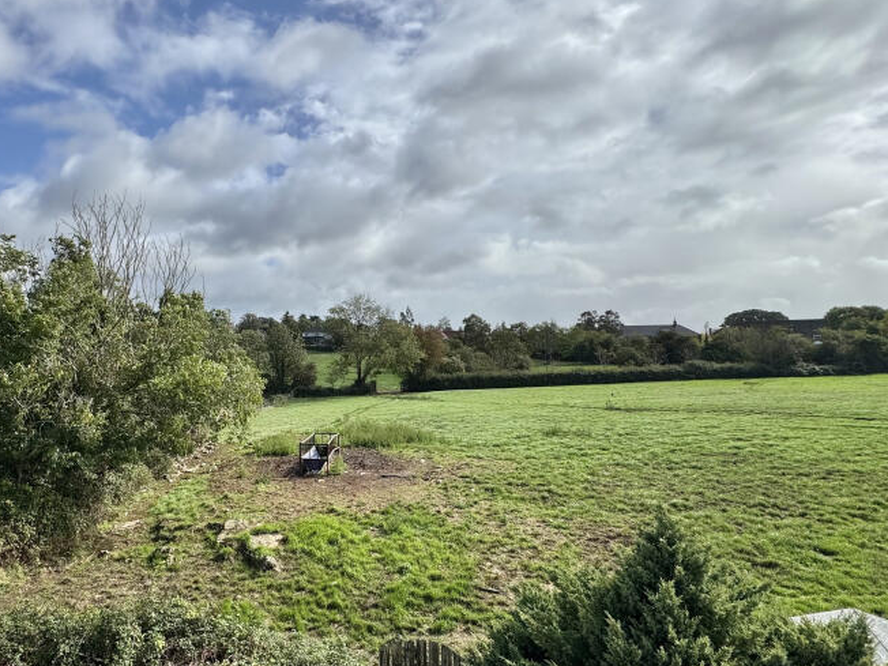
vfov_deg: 61.1
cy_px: 331
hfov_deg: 72.6
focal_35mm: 22
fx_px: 564
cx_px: 256
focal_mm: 2.22
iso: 50
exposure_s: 1/3247
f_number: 2.2
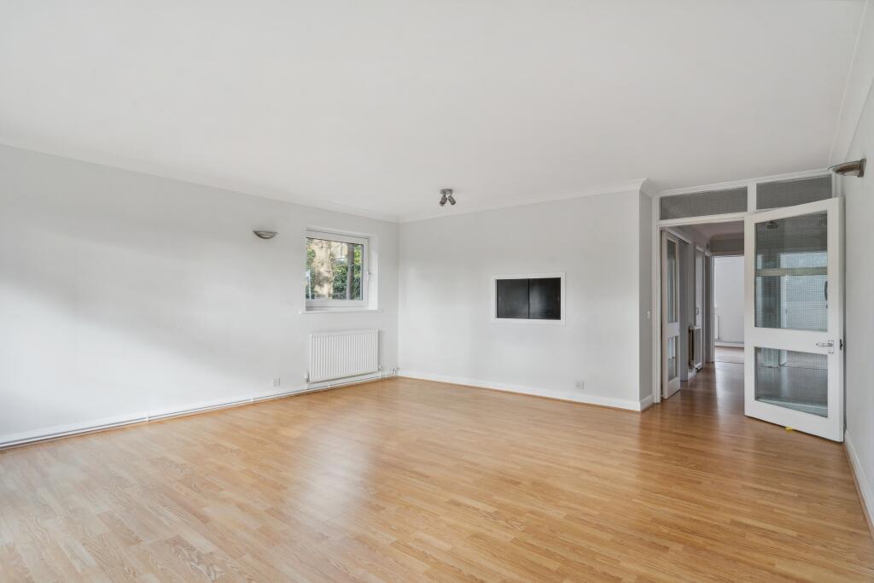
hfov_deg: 90.0
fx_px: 437
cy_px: 292
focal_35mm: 18
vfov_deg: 67.4
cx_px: 437
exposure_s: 1/25
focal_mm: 18
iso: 400
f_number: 9
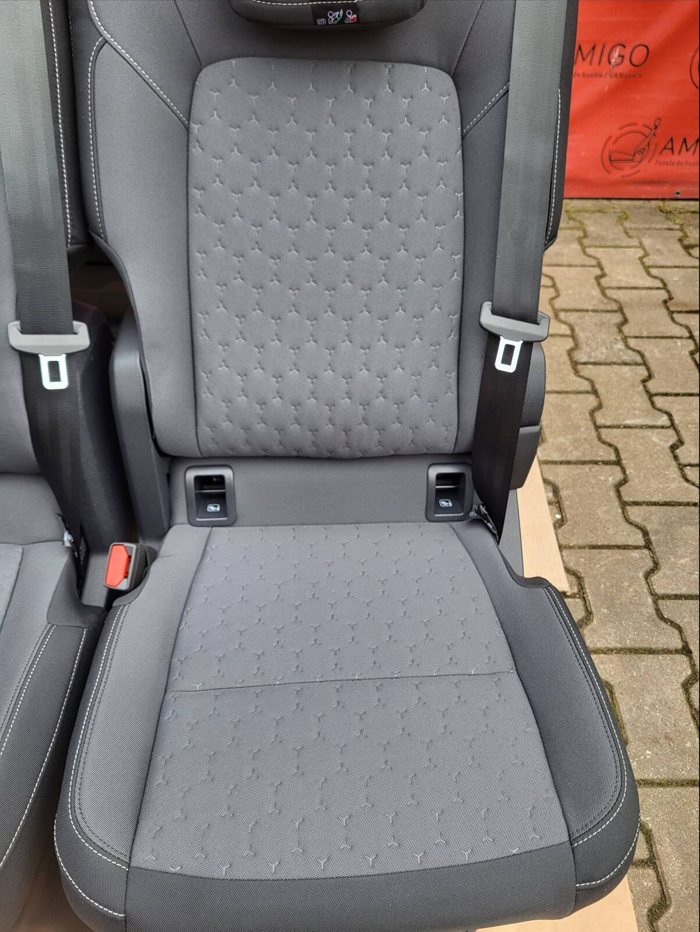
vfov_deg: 67.3
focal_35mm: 26
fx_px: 701
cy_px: 466
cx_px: 350
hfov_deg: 53.1
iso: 50
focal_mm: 5.4
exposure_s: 1/100
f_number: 1.8
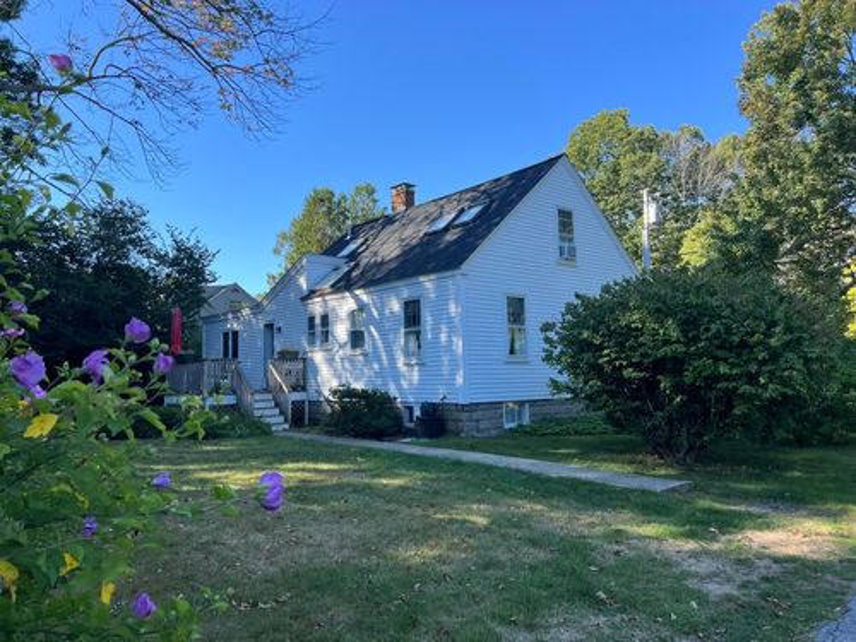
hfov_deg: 67.3
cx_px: 428
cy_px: 321
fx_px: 643
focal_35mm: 26
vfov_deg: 53.1
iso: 50
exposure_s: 1/1224
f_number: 1.5
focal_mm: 5.7
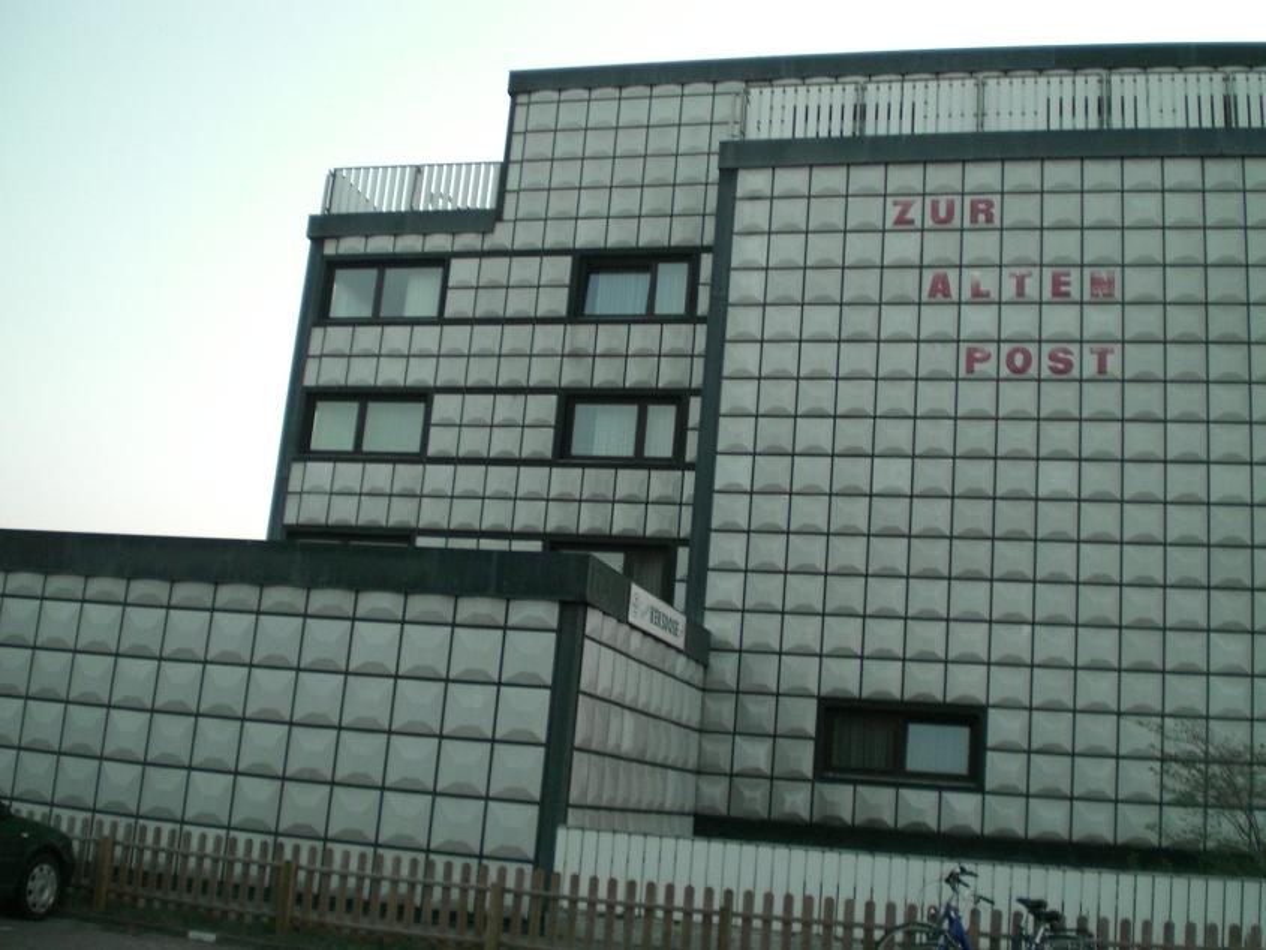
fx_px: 1390
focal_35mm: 38
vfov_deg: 37.7
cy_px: 475
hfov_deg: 49.0
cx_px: 633
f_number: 3.1
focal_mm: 6.3
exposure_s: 1/80
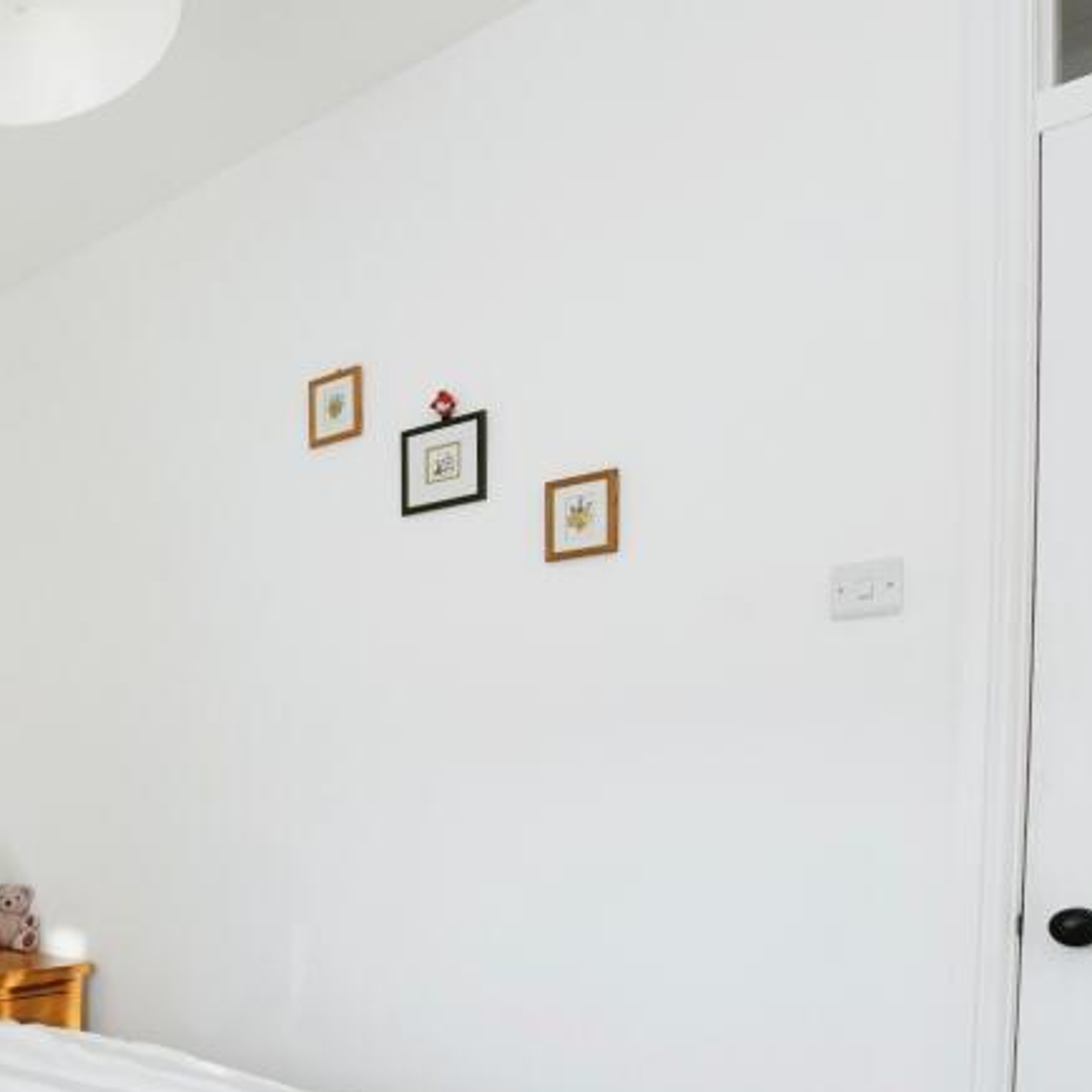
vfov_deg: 51.7
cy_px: 817
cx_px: -80
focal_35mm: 30
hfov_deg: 43.3
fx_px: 1071
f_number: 10
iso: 800
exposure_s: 1/100
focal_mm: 15
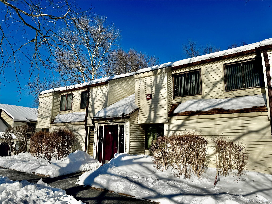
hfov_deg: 71.6
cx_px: 136
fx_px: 189
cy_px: 102
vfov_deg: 56.8
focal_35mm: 24
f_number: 1.78
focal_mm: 6.76
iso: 80
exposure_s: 1/12346
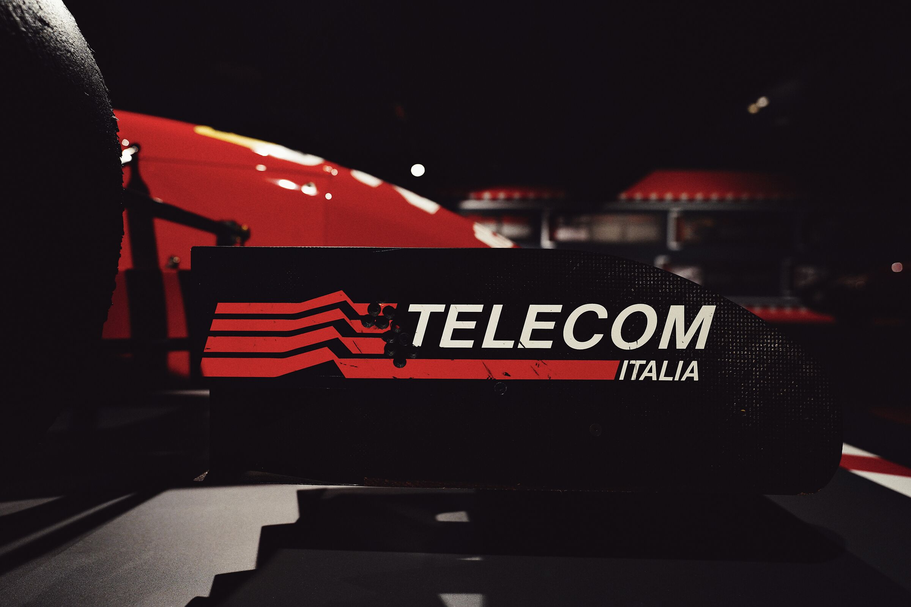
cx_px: 456
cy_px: 304
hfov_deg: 84.0
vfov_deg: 61.9
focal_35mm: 20
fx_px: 506
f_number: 2.5
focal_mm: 20
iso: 640
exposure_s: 1/160
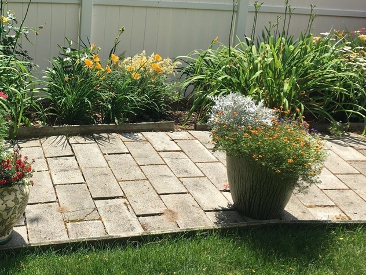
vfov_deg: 30.3
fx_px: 497
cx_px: 105
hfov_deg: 39.6
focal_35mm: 47
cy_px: 61
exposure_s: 1/986
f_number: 2.2
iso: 25
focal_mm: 4.15
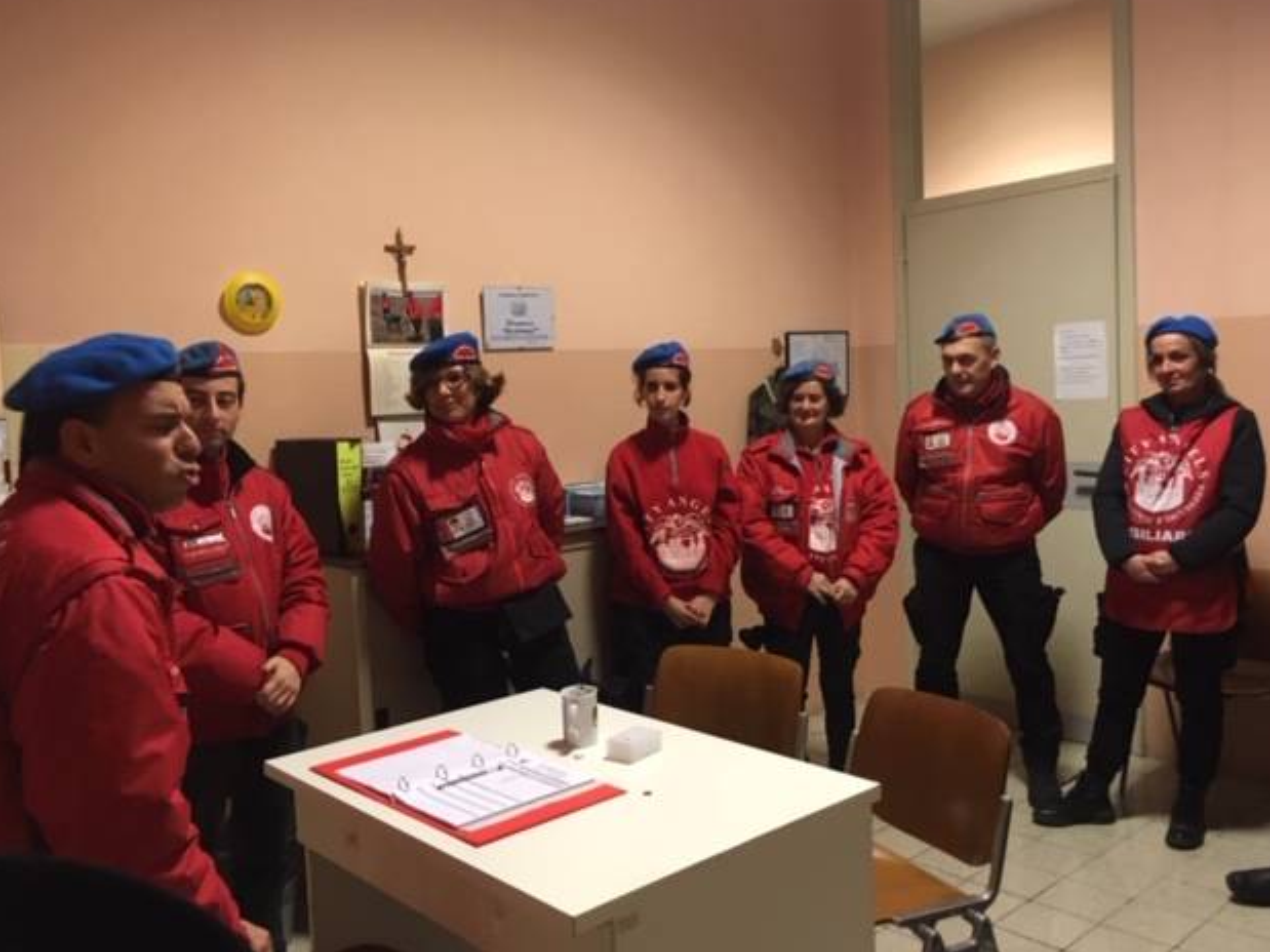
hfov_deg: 60.0
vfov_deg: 46.8
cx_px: 646
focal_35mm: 30
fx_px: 1100
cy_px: 462
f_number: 2.2
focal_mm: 4.15
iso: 200
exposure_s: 1/20
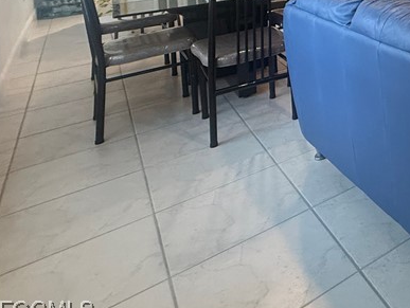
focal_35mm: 37
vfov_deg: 31.5
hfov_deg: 34.7
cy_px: -73
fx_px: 439
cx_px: 535
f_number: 2.2
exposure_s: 1/60
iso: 200
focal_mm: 2.22
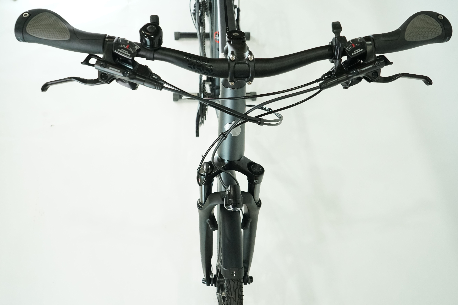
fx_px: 369
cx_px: 229
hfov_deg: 63.7
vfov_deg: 45.0
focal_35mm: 29
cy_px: 152
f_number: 6.3
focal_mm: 29
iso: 2500
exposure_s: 1/200
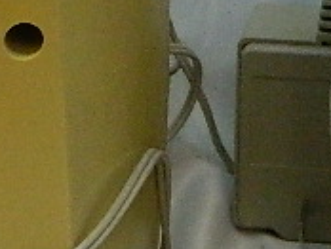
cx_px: 204
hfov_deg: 10.8
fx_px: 1743
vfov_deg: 8.2
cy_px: 103
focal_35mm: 182
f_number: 3.2
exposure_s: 1/250
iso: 400
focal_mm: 5.6
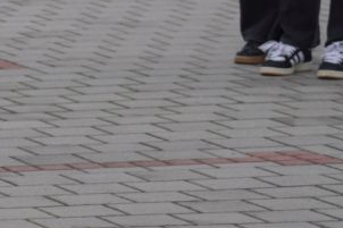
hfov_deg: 5.4
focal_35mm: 369
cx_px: -456
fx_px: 3514
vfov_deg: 3.7
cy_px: 11
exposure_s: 1/400
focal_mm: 50
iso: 125
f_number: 4.5
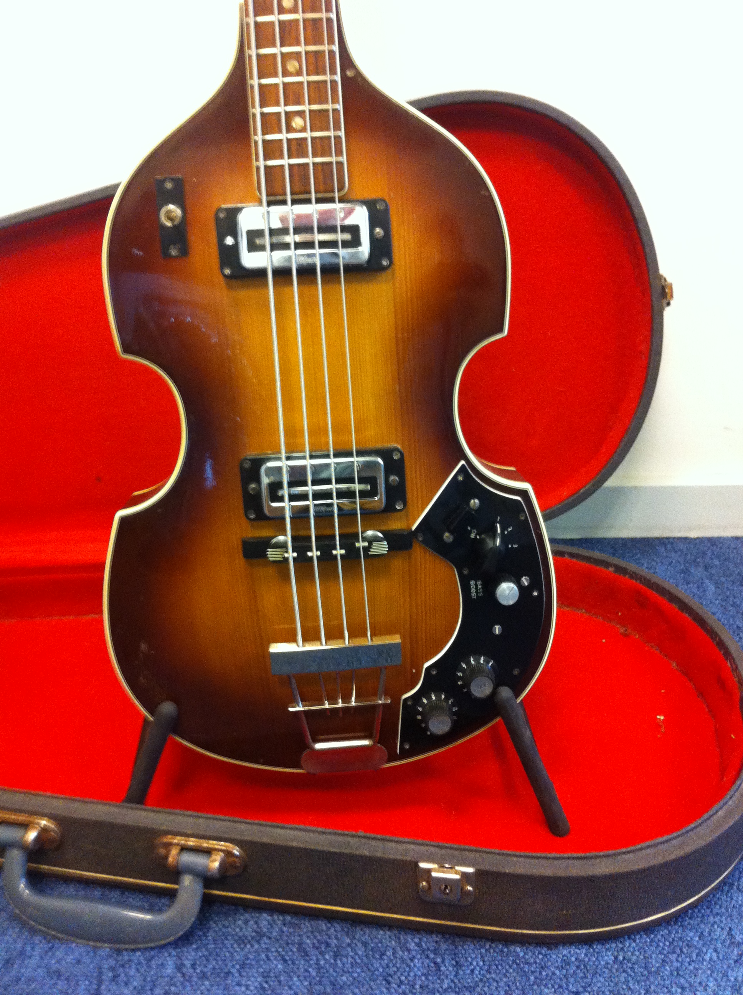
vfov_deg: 52.7
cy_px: 498
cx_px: 372
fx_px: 1004
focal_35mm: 35
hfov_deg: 40.6
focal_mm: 3.85
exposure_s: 1/15
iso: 320
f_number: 2.8
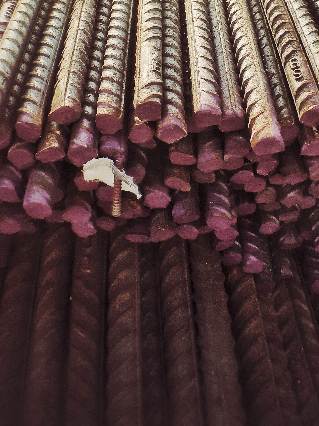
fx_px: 651
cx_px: 206
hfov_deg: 27.4
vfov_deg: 35.0
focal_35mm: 53
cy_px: 84
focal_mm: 4.15
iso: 32
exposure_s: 1/581
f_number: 2.2
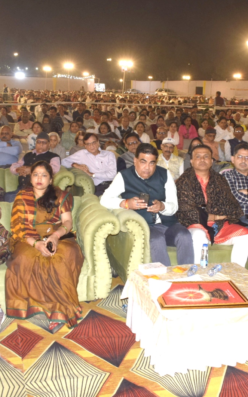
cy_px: 196
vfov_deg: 47.2
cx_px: 139
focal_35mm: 42
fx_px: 454
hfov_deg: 30.5
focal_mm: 18
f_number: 5
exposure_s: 1/60
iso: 1000
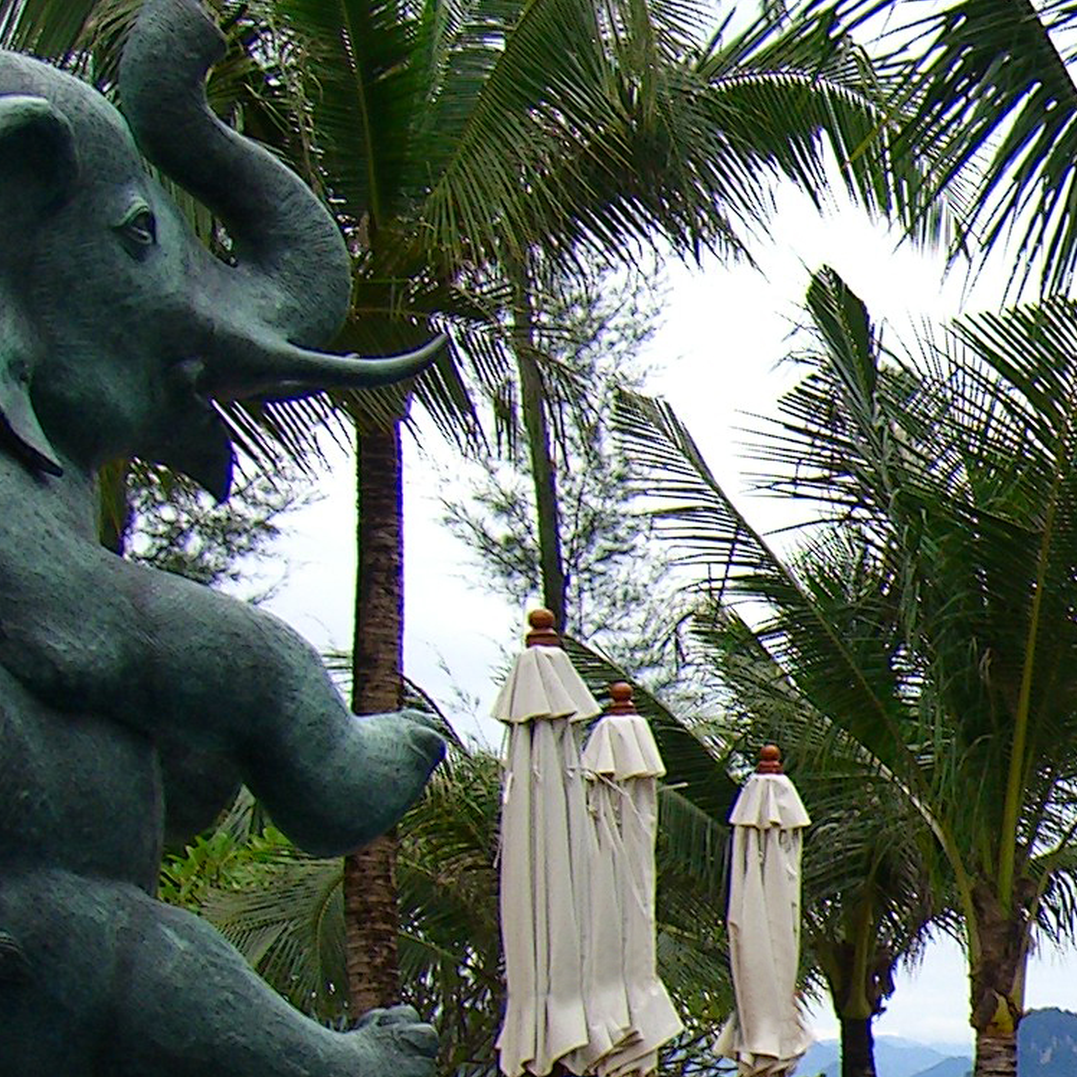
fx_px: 4858
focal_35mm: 138
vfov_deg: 12.5
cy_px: 1127
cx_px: 1958
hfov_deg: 11.7
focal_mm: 7.9
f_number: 4
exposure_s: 1/250
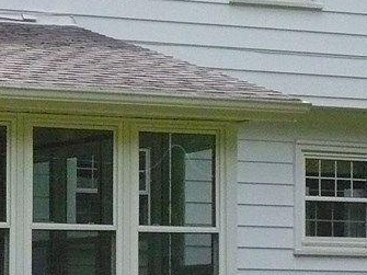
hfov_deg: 8.8
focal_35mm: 220
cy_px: 163
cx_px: -145
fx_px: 2332
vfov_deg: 6.7
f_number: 10
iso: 400
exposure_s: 1/160
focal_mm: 9.9
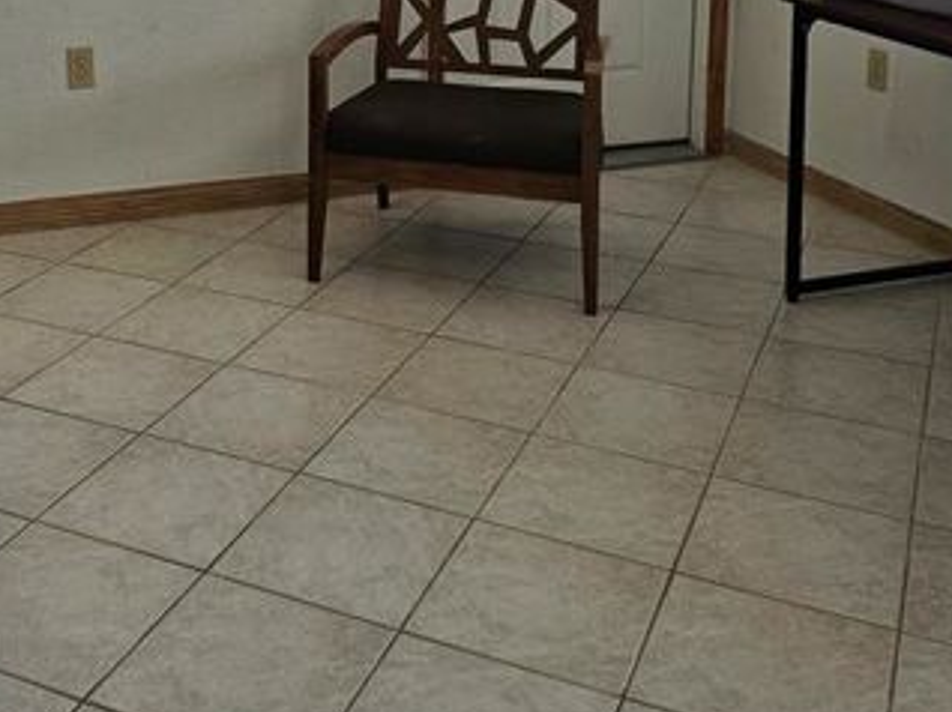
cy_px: -36
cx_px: 310
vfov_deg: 26.6
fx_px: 1402
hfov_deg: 37.1
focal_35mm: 51
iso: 50
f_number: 1.7
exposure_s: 1/120
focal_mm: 6.3
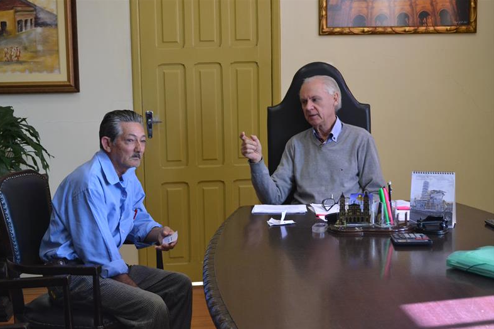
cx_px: 244
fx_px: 837
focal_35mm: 61
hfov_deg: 32.9
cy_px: 166
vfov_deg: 22.2
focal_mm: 40
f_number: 5.6
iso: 1600
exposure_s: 1/125
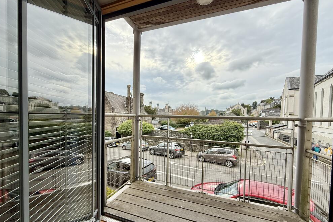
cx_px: 167
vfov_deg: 77.2
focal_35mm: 15
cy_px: 121
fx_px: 139
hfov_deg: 100.4
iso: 64
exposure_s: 1/585
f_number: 2.2
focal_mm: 2.22
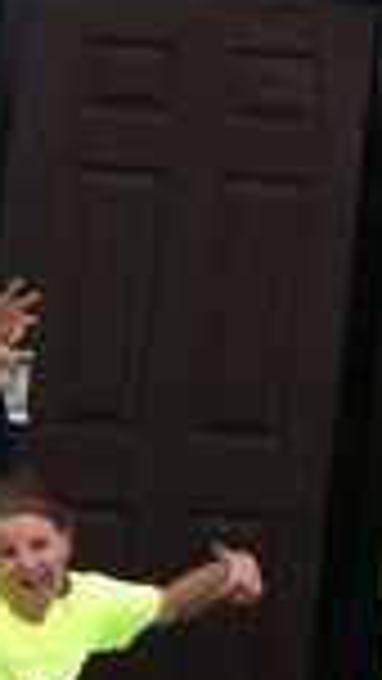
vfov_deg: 11.9
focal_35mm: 181
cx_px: -638
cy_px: 513
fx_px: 3258
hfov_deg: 6.3
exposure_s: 1/40
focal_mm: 3.85
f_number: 2.8
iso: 80
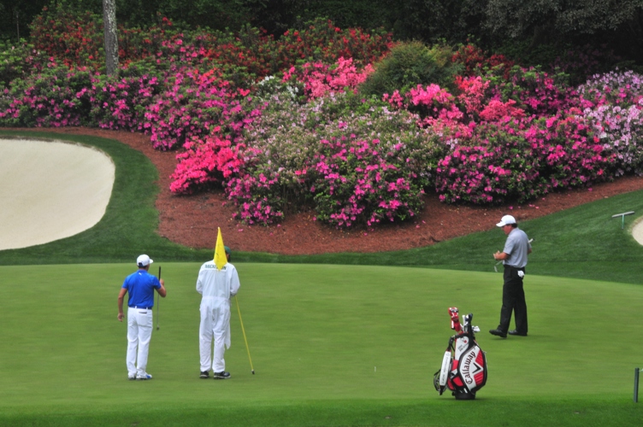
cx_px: 322
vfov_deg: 5.9
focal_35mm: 232
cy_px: 214
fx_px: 4149
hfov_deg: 8.9
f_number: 22
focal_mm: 155
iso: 400
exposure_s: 1/30
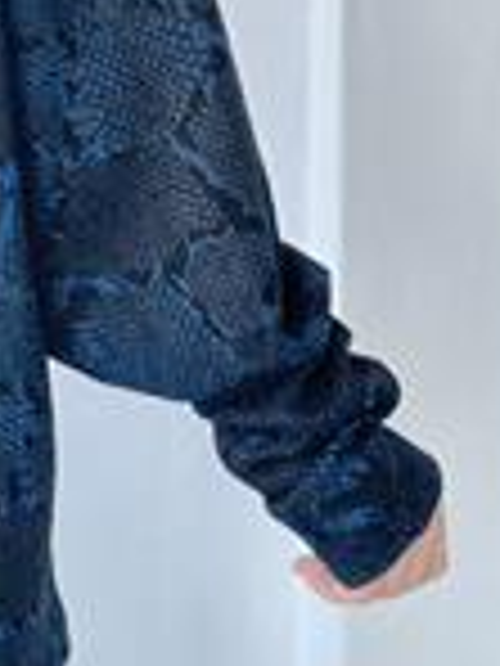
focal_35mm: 173
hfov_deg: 8.3
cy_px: -218
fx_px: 3332
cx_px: -333
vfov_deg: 11.1
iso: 80
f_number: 1.78
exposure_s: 1/158
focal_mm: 6.86
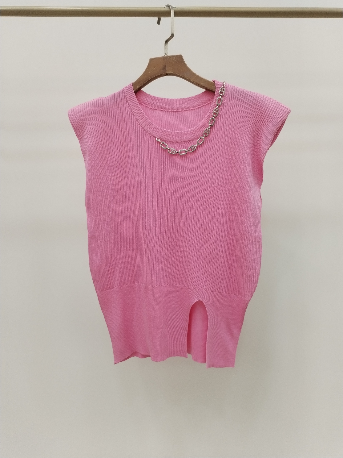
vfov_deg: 61.7
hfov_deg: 48.2
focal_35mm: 29
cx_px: 172
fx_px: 383
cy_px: 229
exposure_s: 1/120
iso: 221
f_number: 1.8
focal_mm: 4.75
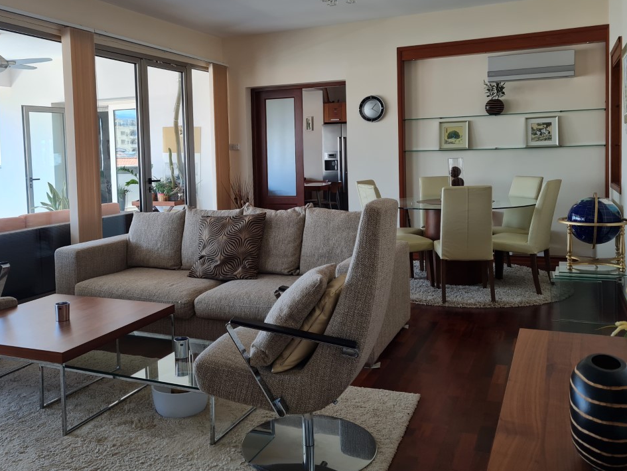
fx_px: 598
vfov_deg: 42.8
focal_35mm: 33
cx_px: 267
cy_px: 194
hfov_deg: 55.1
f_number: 1.8
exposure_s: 1/116
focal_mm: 5.4
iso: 50
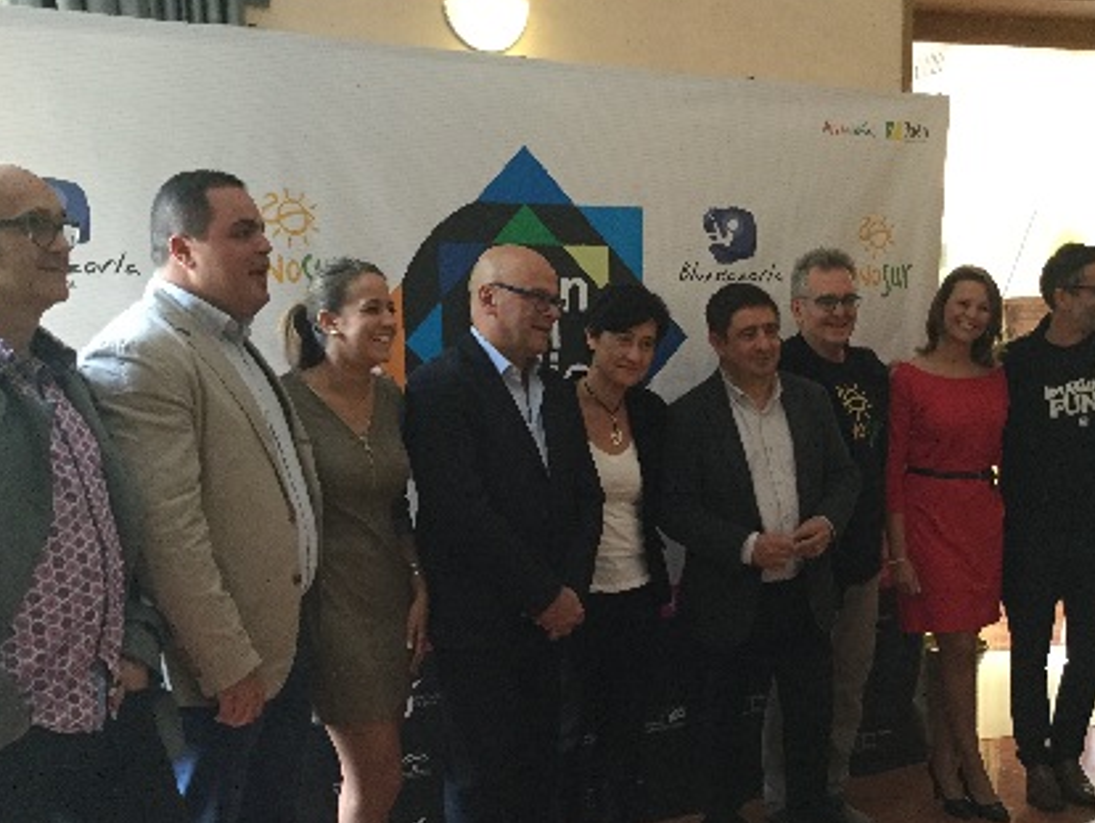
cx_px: 664
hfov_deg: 42.7
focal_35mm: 44
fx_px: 1393
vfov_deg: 32.7
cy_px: 544
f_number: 2.4
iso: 160
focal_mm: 3.3
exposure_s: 1/33
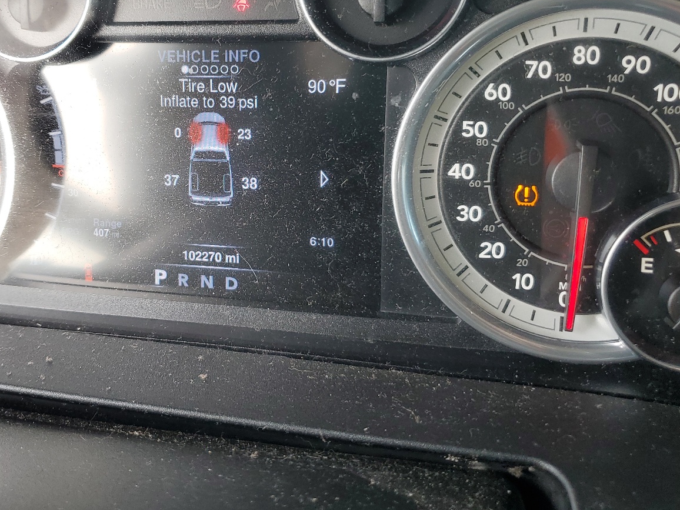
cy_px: 195
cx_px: 249
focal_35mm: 36
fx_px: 707
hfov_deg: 50.8
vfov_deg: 39.4
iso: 53
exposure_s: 1/120
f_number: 1.5
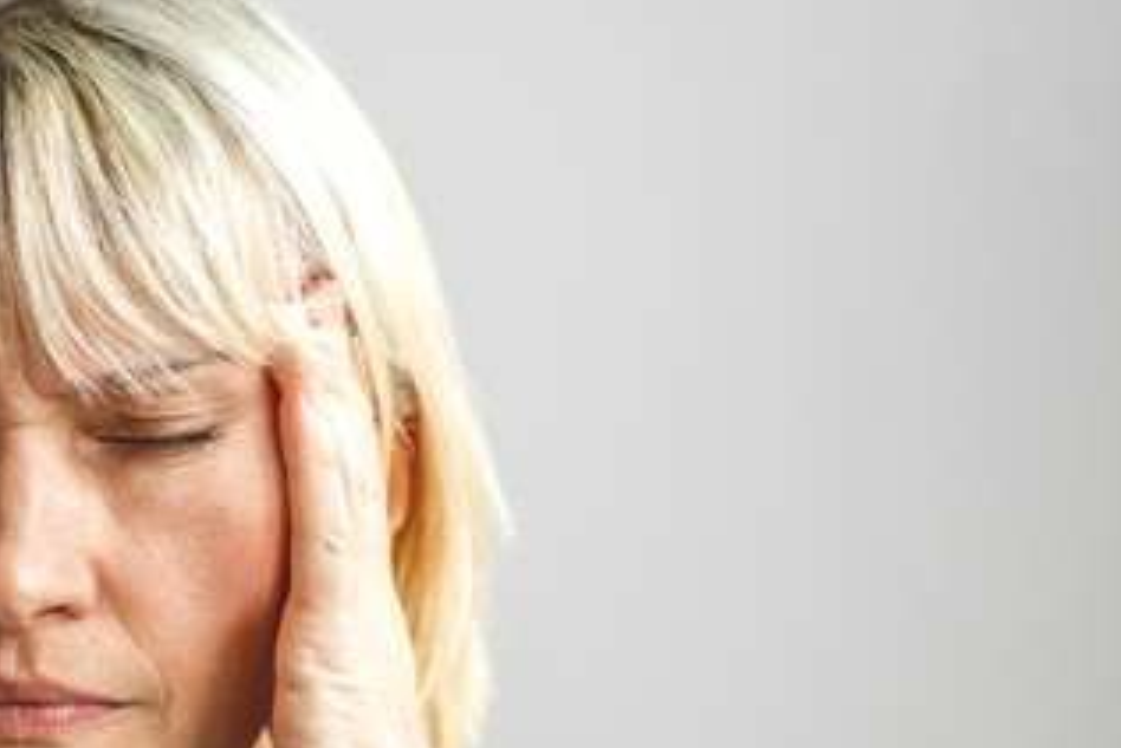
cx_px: -195
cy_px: 876
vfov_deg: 9.3
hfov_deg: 13.7
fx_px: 4548
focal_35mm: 146
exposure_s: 1/640
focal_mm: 55
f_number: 1.8
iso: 160
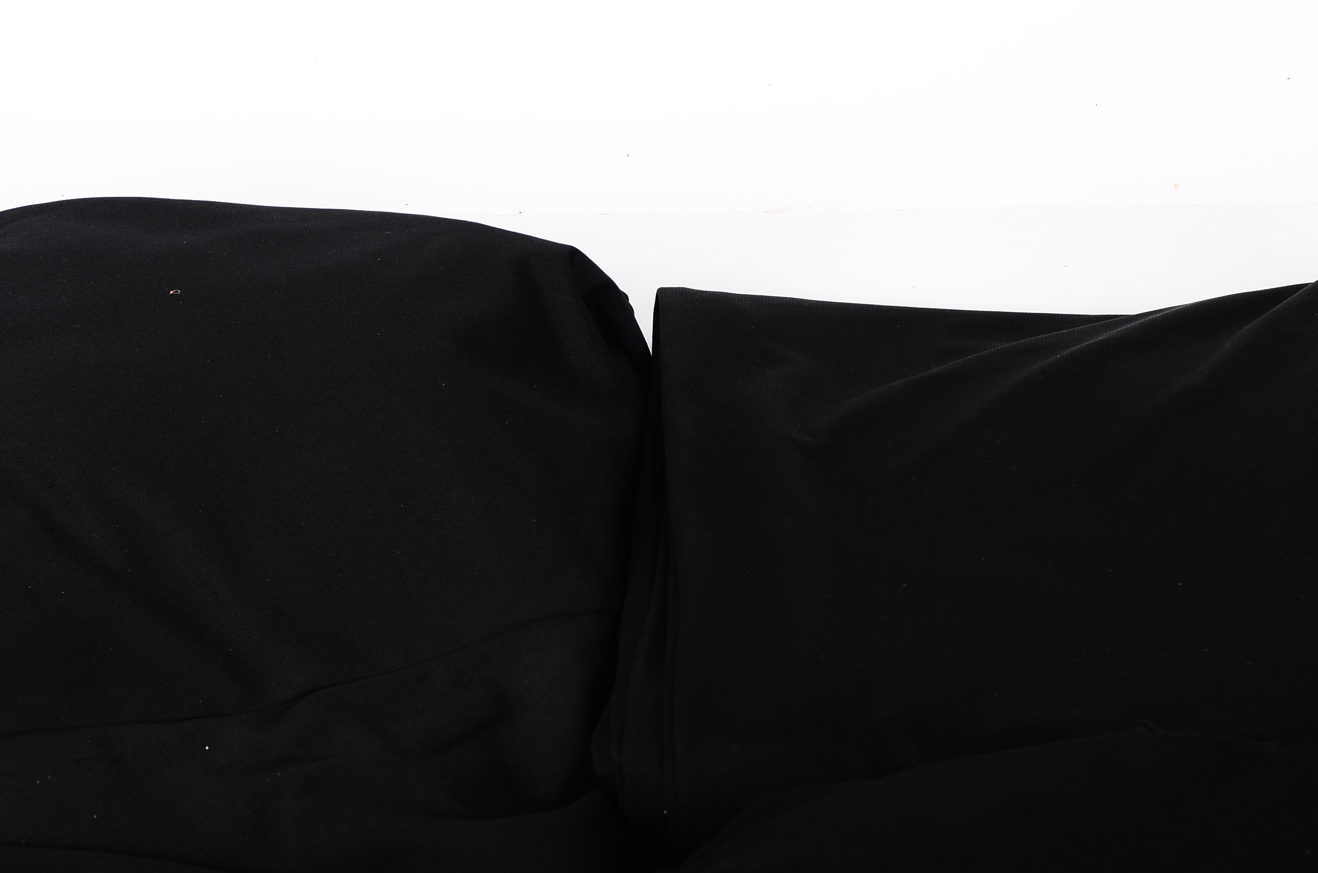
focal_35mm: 105
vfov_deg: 13.0
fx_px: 3836
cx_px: 659
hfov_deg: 19.5
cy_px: 436
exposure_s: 1/250
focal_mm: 70
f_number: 10
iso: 100
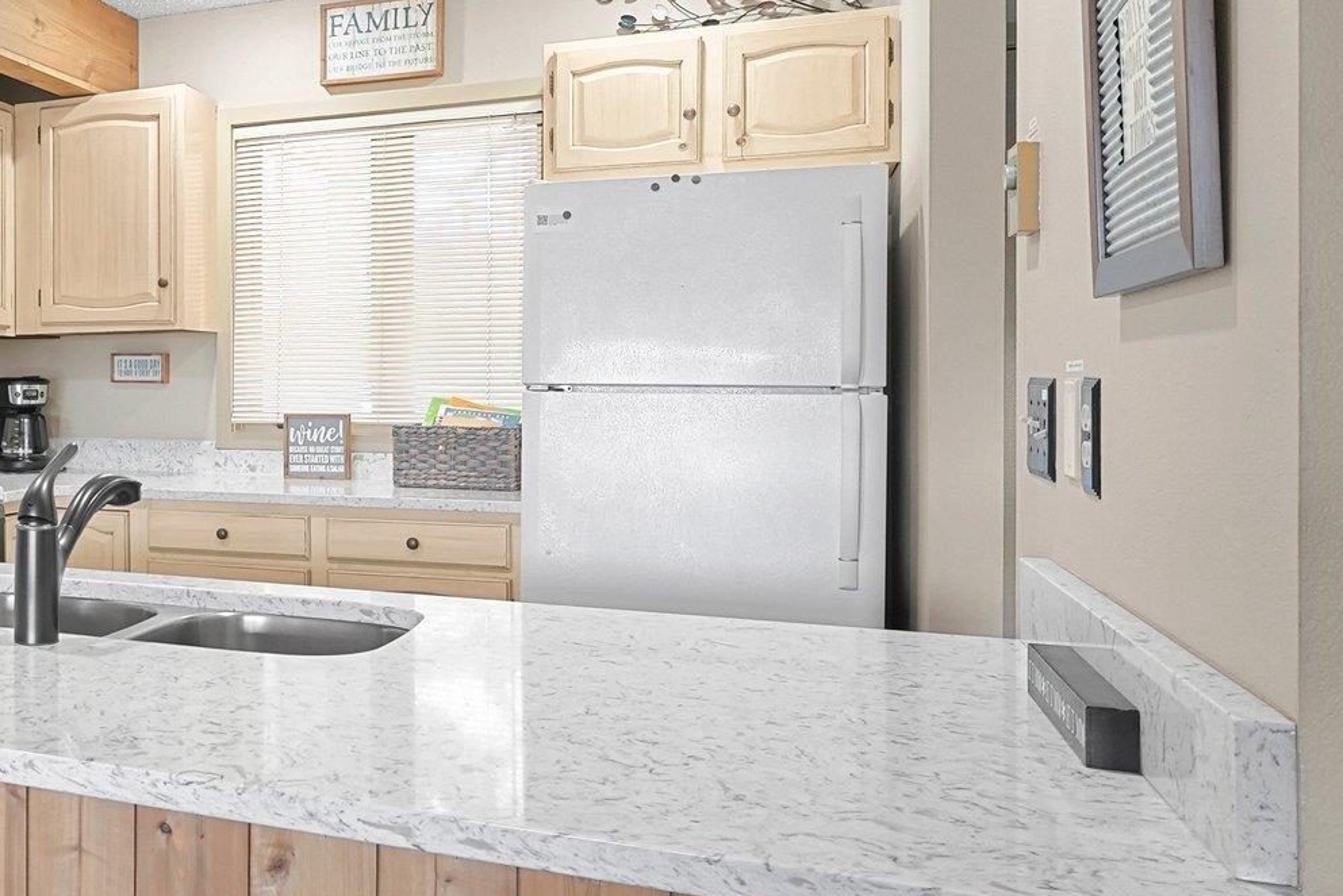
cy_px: 384
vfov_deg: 38.0
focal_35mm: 35
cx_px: 118
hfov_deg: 48.5
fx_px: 1301
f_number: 10
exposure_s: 1/15
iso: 2000
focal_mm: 16.9
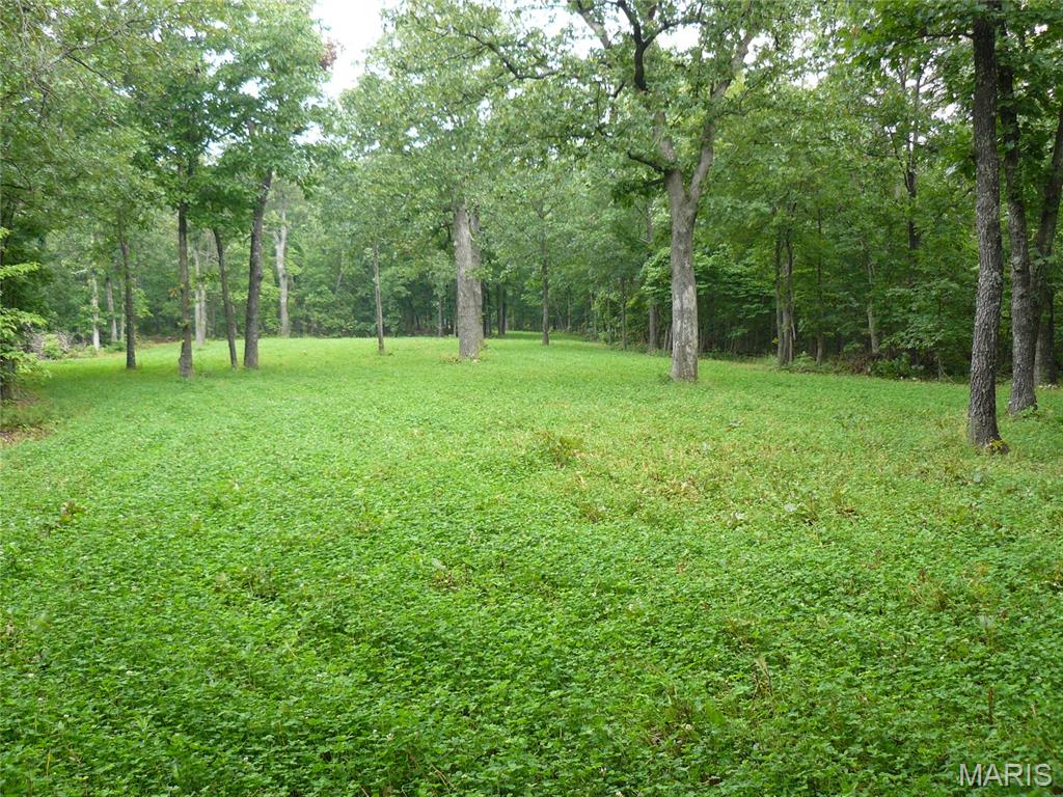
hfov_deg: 51.4
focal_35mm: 36
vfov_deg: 39.7
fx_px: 1106
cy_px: 398
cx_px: 532
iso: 100
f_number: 2.8
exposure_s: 1/30
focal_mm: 6
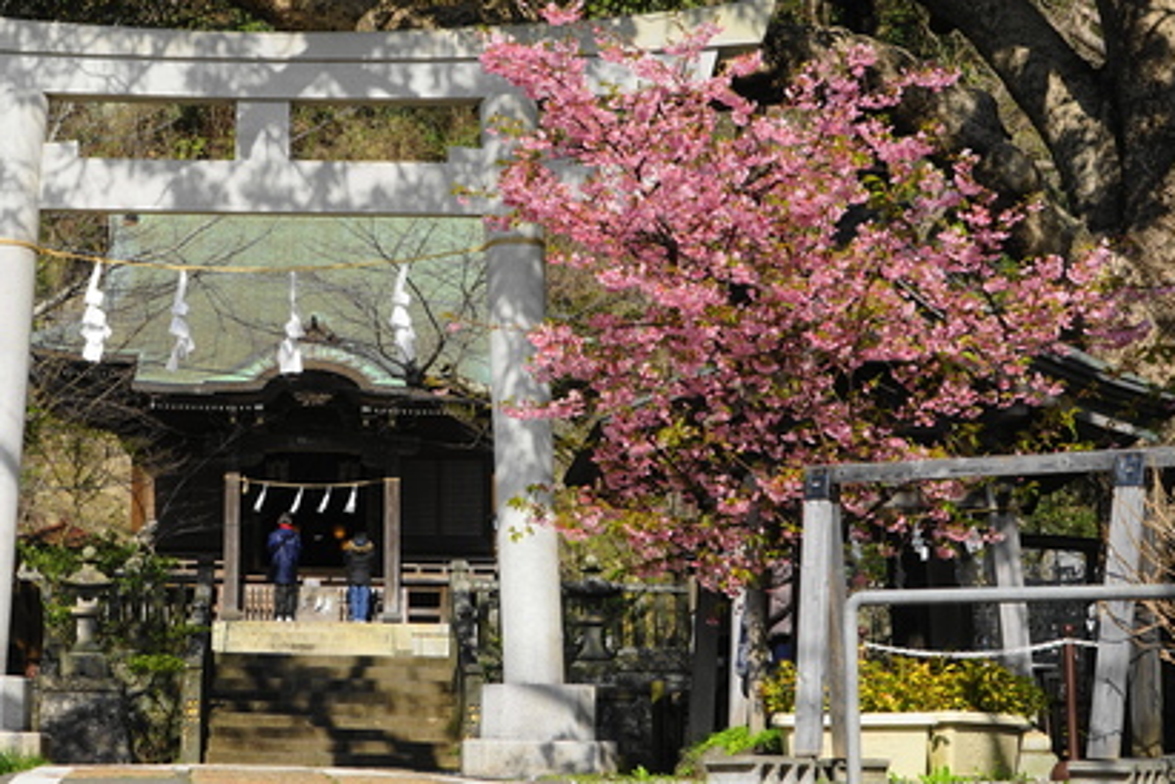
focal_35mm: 81
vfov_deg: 16.8
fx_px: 2644
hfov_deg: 24.8
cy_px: 309
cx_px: 314
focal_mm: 52
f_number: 11
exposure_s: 1/125
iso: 100
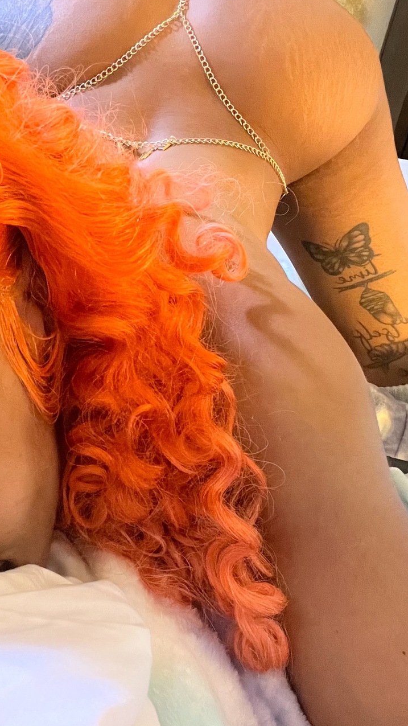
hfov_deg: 28.6
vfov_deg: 49.4
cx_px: 100
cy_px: 356
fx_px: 789
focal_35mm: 41
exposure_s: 1/15
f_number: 2.2
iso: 800
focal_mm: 2.71
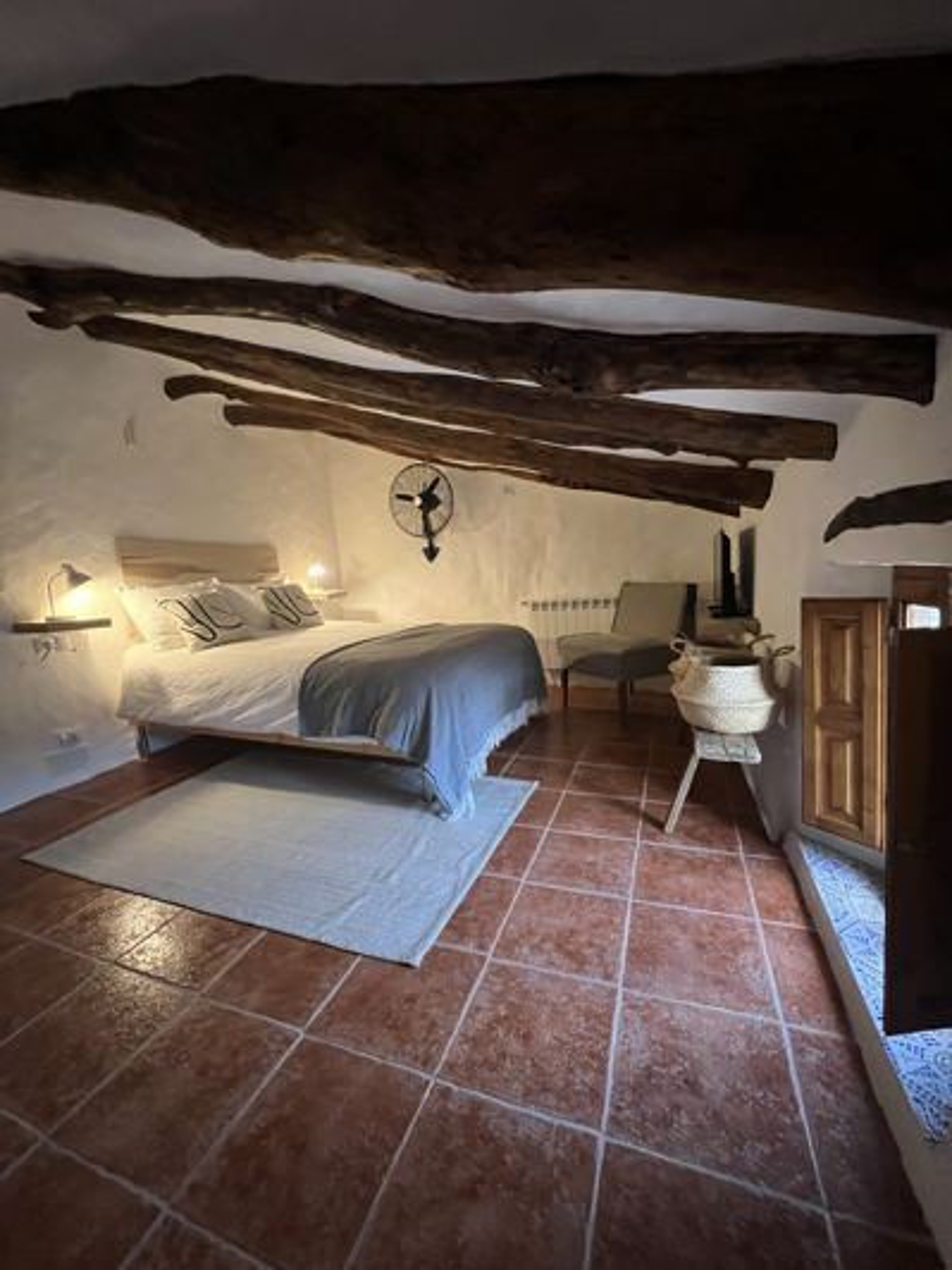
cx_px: 476
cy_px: 635
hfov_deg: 89.9
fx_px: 477
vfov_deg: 106.2
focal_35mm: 13
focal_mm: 1.57
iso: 1000
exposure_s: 1/50
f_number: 1.8
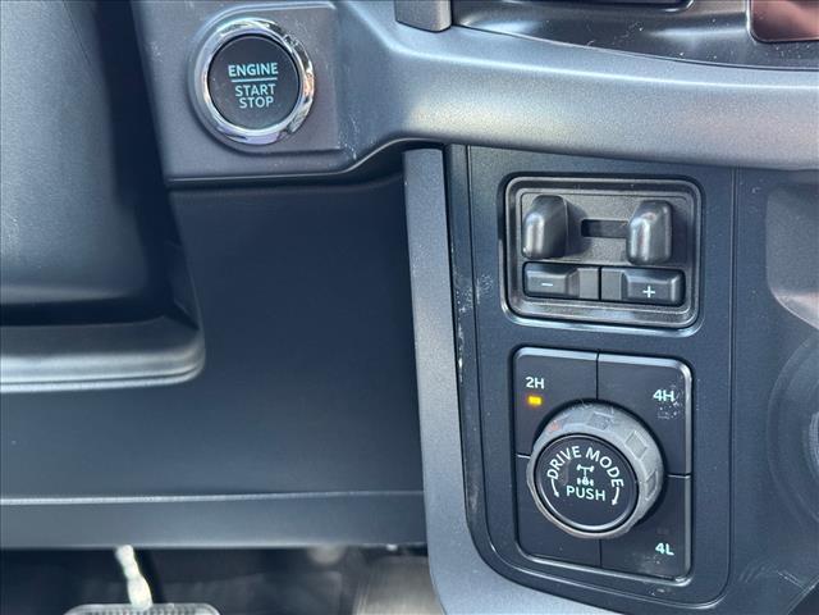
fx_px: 1136
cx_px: 410
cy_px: 308
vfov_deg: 30.3
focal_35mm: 48
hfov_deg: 39.7
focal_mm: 6.76
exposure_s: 1/40
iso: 400
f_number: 1.78
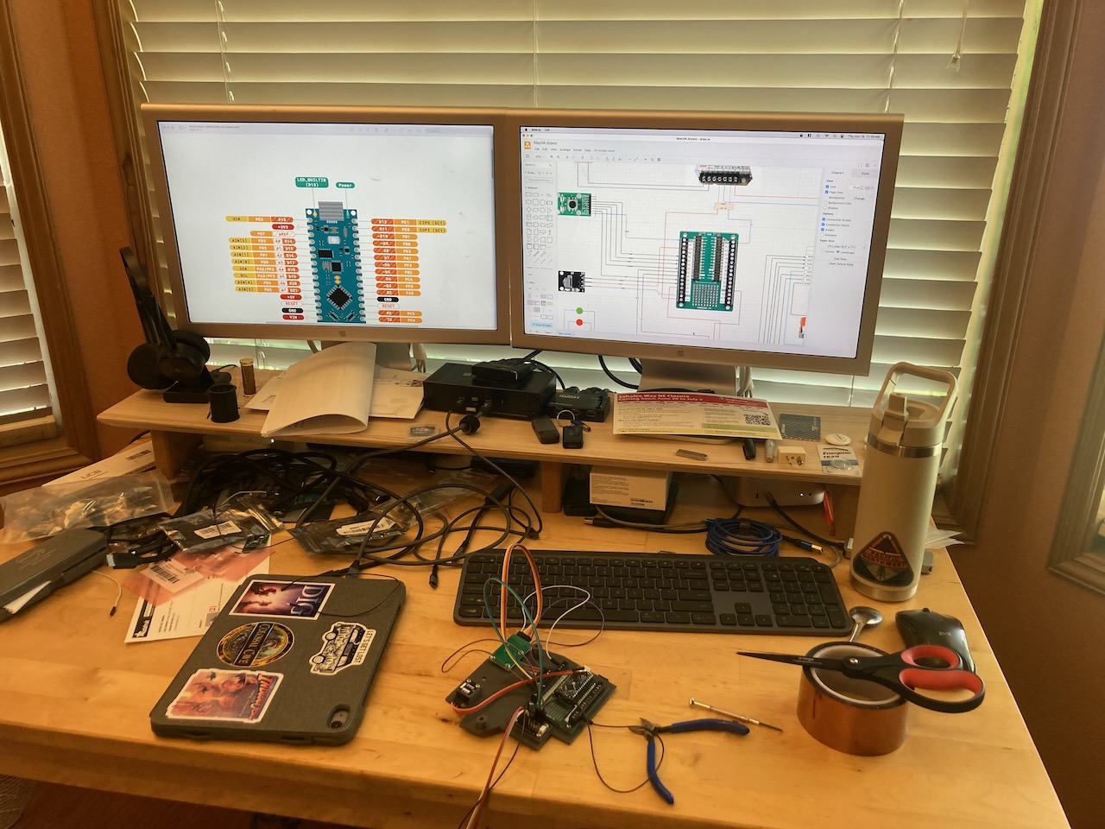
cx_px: 552
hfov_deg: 63.4
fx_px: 894
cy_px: 414
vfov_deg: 49.7
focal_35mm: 28
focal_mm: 3.99
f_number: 1.8
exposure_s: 1/60
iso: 80
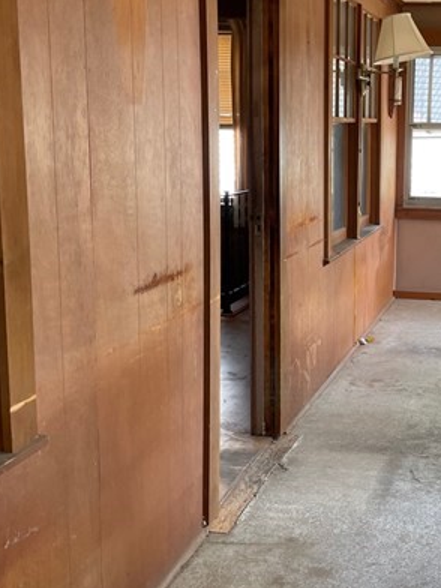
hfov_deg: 27.7
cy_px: 285
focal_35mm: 51
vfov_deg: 37.5
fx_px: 866
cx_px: 376
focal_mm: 4.2
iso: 80
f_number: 1.6
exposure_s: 1/121
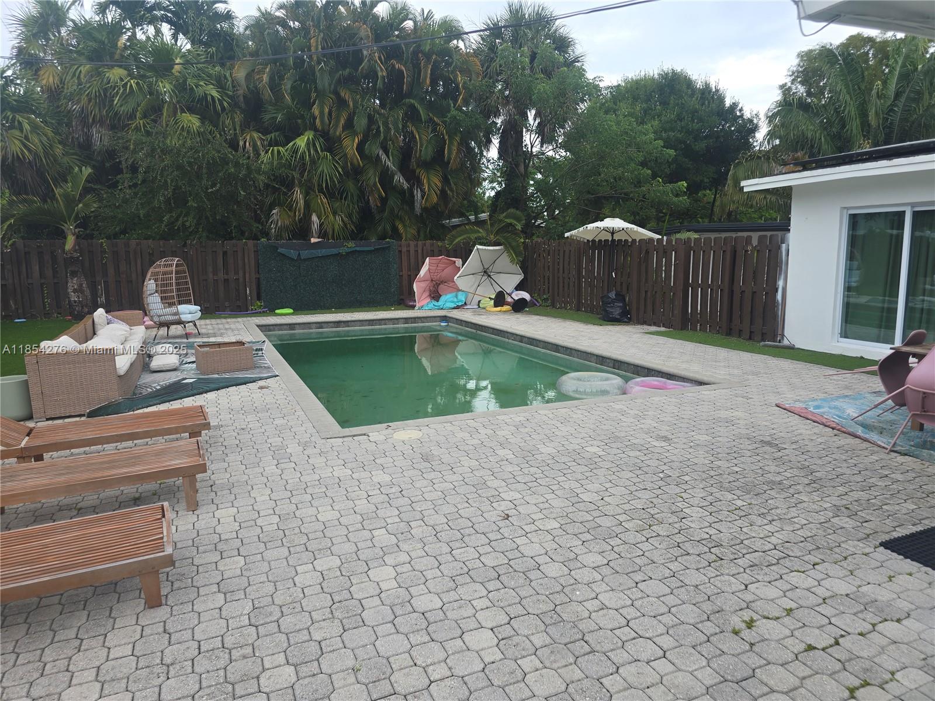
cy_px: 350
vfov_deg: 58.9
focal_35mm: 23
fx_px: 621
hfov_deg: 73.9
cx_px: 468
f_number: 1.7
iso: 12
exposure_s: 1/180
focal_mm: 6.3
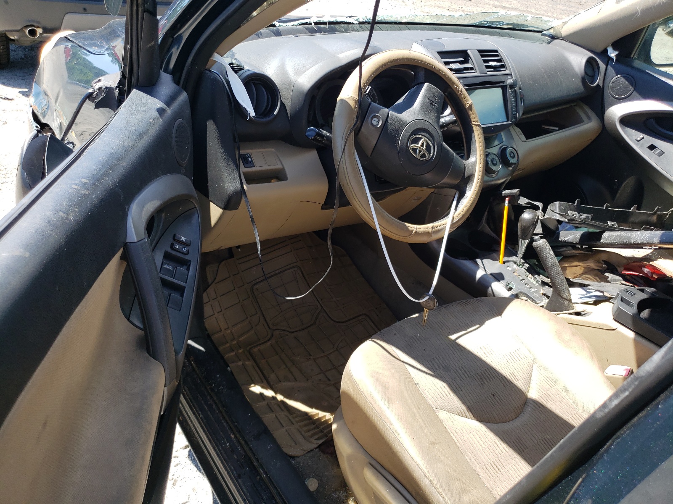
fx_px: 505
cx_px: 336
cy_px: 252
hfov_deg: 67.3
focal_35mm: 26
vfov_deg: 53.1
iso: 50
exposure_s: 1/667
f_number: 1.5
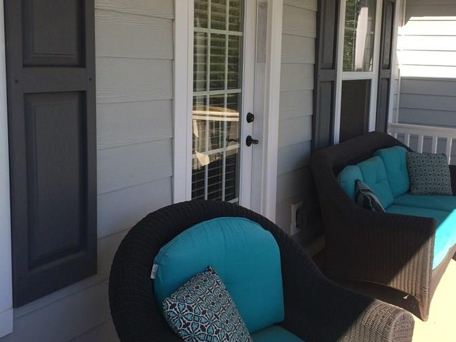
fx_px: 606
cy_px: 145
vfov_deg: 31.5
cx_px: 272
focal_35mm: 46
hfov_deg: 41.1
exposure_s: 1/1053
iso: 40
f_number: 2.2
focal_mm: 4.12
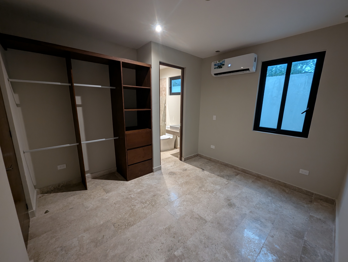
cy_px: 131
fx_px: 131
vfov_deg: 90.1
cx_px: 174
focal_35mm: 13
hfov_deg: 106.1
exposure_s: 1/2.27
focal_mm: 1.95
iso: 63
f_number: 2.2
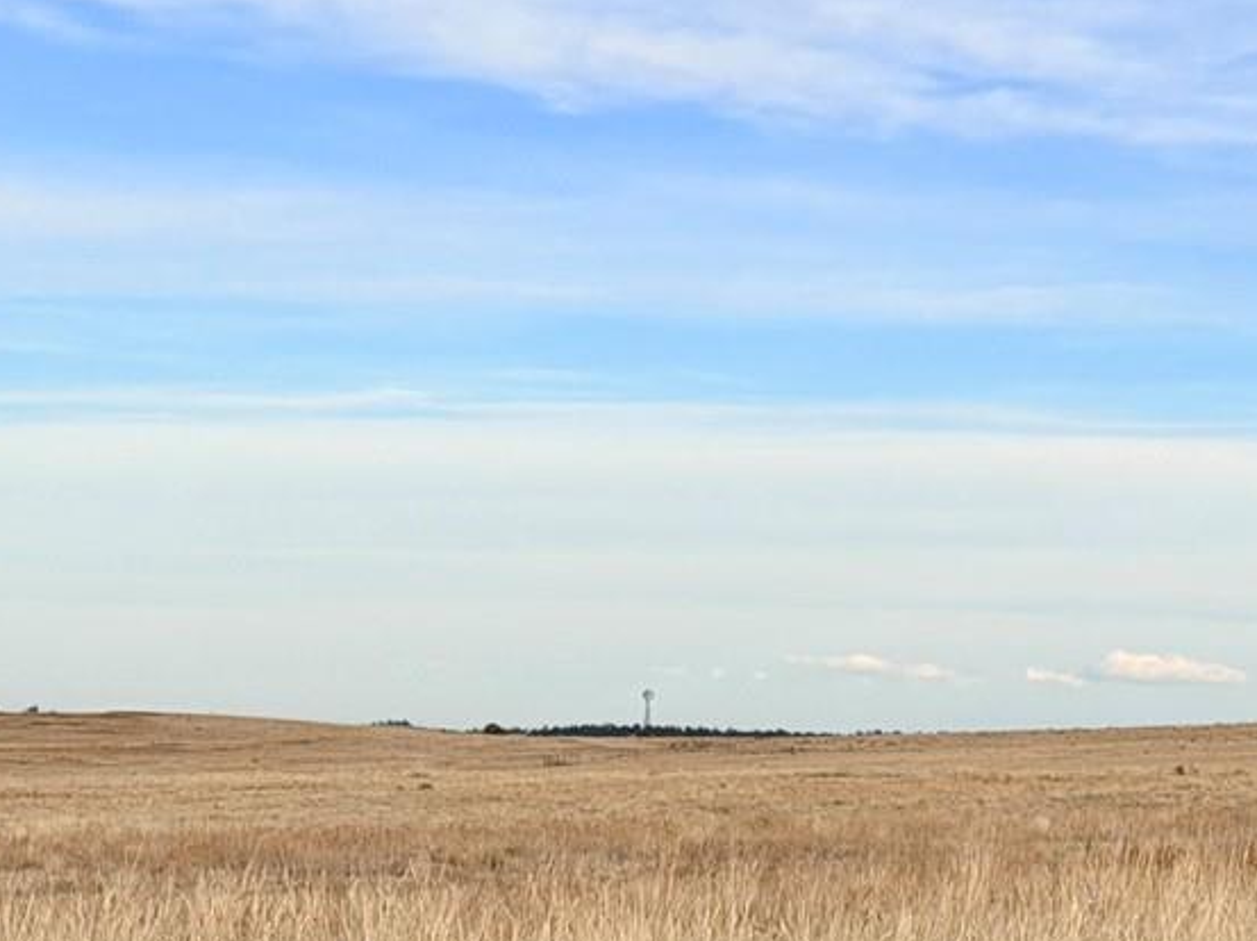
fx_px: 5044
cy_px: 1027
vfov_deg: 10.5
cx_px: 1500
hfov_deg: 13.8
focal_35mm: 139
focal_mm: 6.76
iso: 64
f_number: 1.78
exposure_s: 1/4098
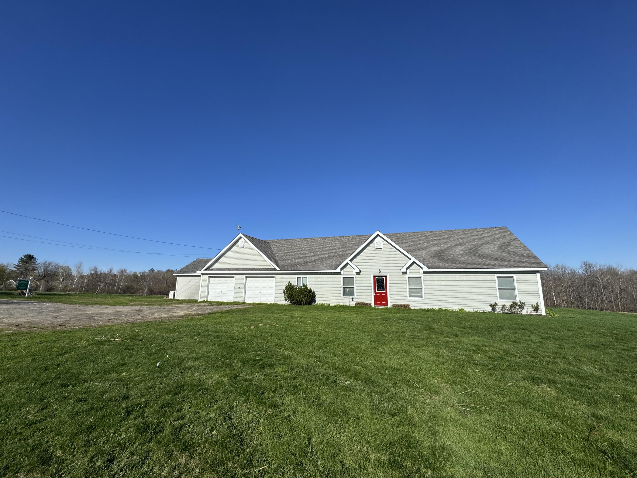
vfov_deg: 85.7
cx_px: 318
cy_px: 239
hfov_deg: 102.1
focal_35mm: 14
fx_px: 258
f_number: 2.2
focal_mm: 2.22
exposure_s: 1/3546
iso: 50
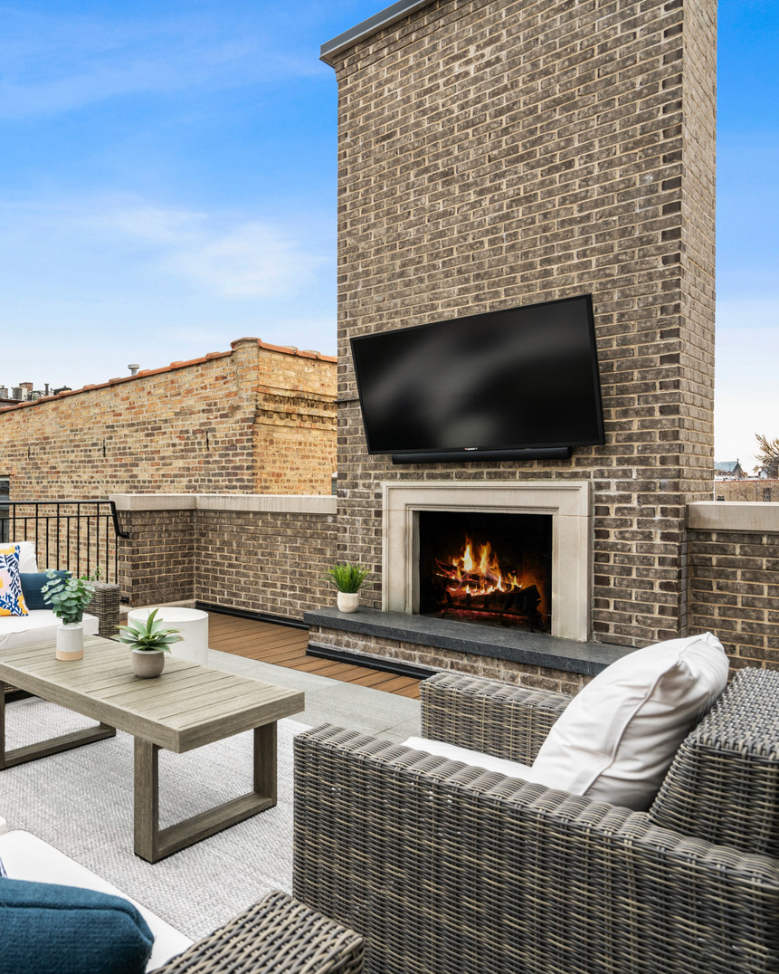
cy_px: 488
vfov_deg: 70.3
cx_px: 138
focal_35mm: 24
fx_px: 692
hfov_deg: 54.1
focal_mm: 17
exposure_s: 1/160
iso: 320
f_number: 7.1
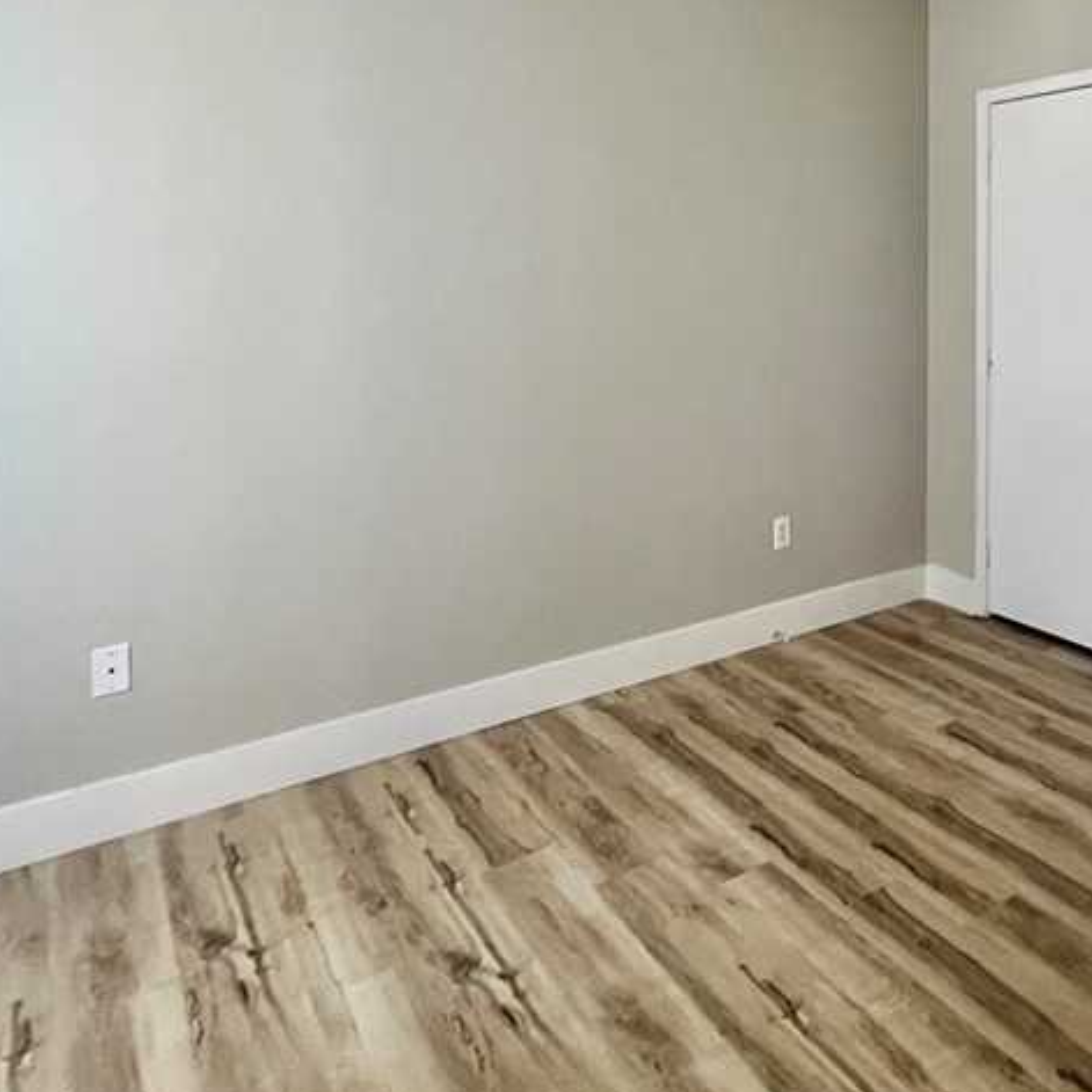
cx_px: 874
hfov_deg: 58.1
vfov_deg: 60.4
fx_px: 892
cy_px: 308
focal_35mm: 25
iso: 800
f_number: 1.8
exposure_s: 1/60
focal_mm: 1.57
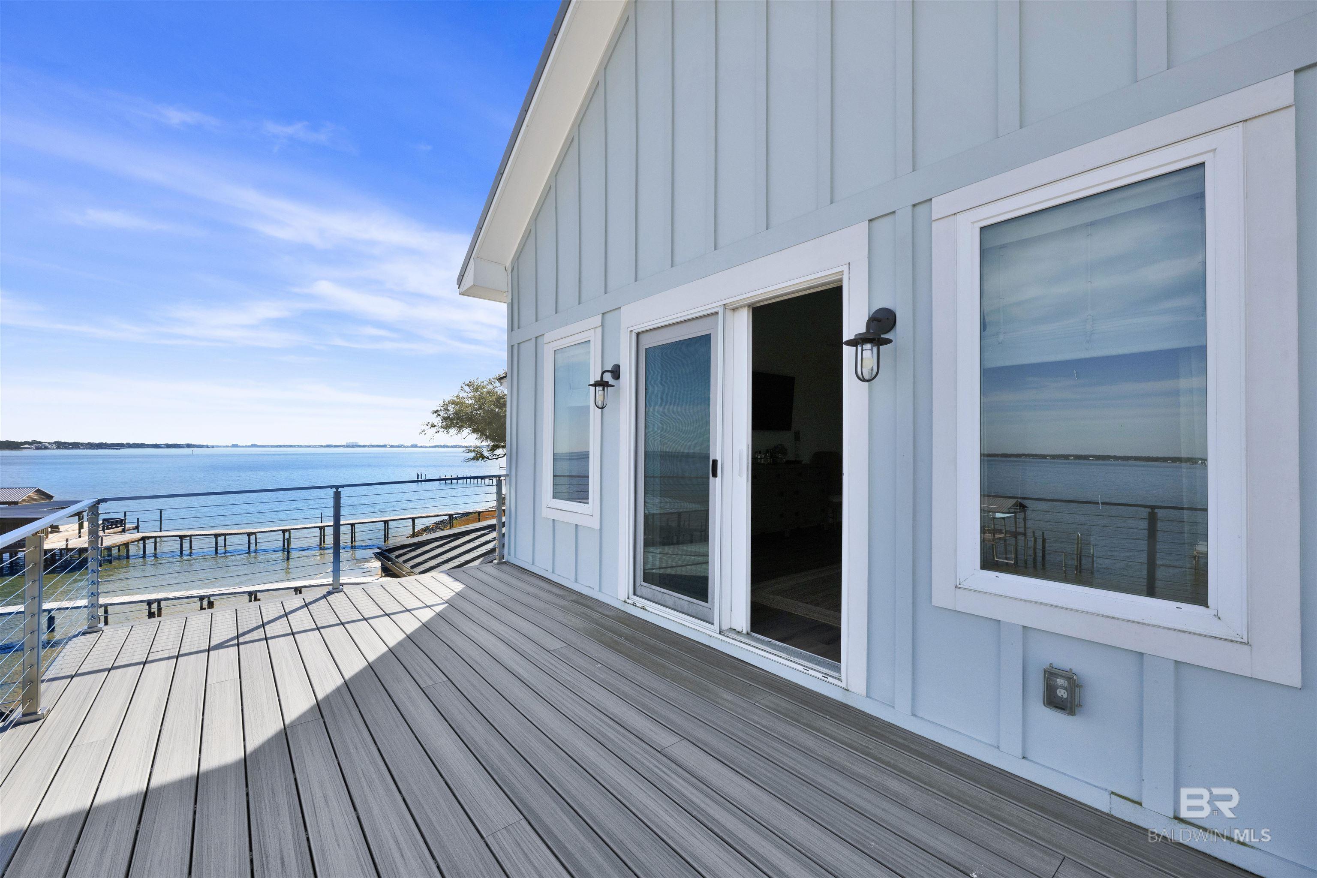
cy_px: 439
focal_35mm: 14
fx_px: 530
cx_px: 658
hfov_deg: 102.3
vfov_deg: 79.2
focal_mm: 14.5
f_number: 11
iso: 400
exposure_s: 1/800
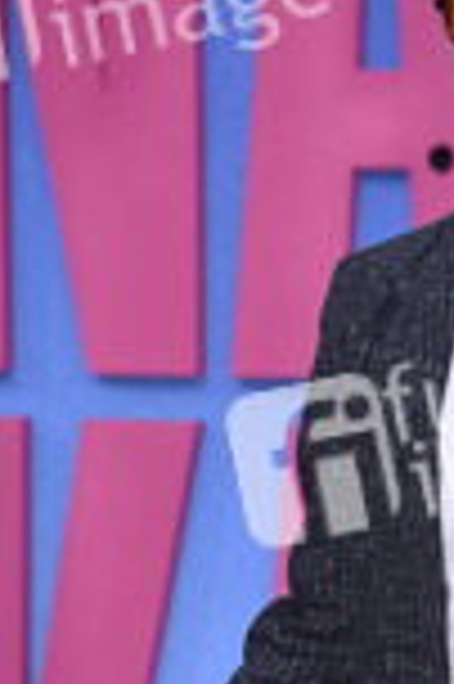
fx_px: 5782
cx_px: 589
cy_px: 666
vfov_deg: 6.7
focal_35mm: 305
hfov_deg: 4.5
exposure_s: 1/250
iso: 250
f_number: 6.3
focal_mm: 116
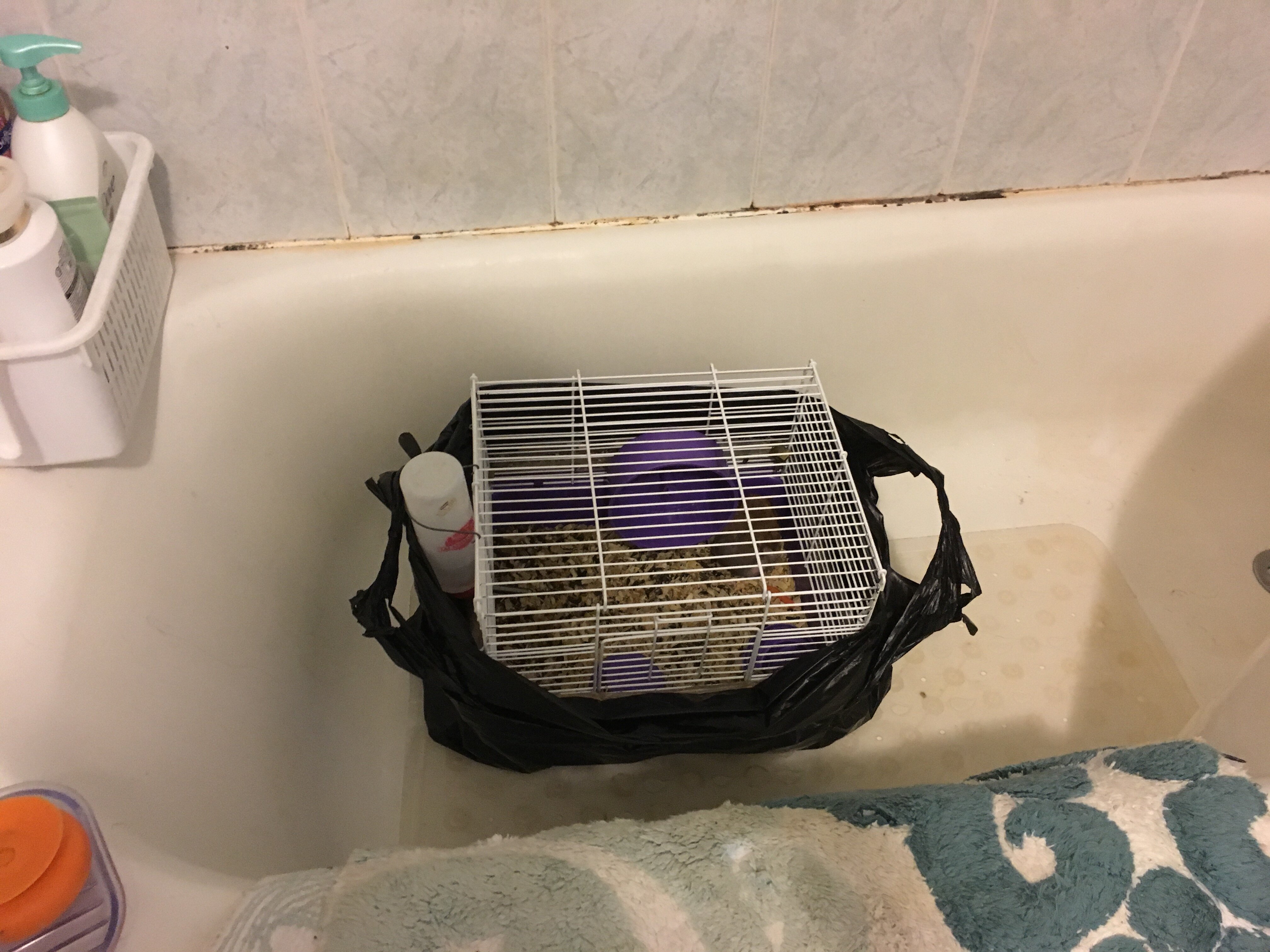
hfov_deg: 61.7
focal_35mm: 29
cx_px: 635
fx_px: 1064
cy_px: 476
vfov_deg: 48.2
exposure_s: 1/15
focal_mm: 4.15
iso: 400
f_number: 2.2
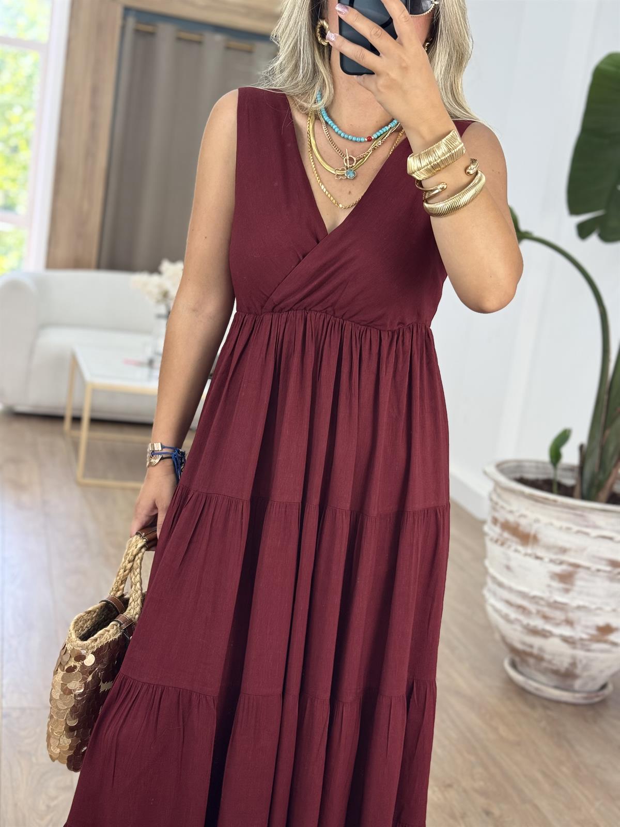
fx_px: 1146
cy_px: 414
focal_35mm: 48
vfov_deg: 39.7
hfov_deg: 30.3
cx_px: 310
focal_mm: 6.76
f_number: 1.78
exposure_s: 1/100
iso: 80
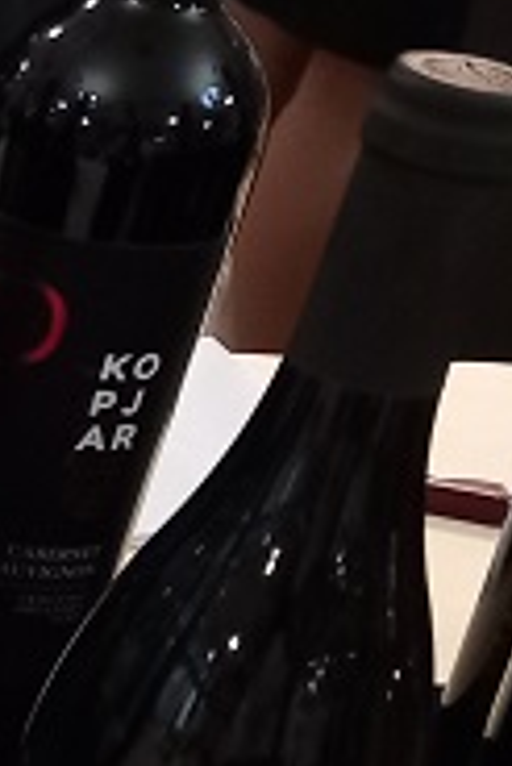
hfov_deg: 8.9
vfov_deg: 16.5
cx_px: -1103
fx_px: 2598
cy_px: 699
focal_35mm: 122
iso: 400
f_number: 1.8
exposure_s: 1/20
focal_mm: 4
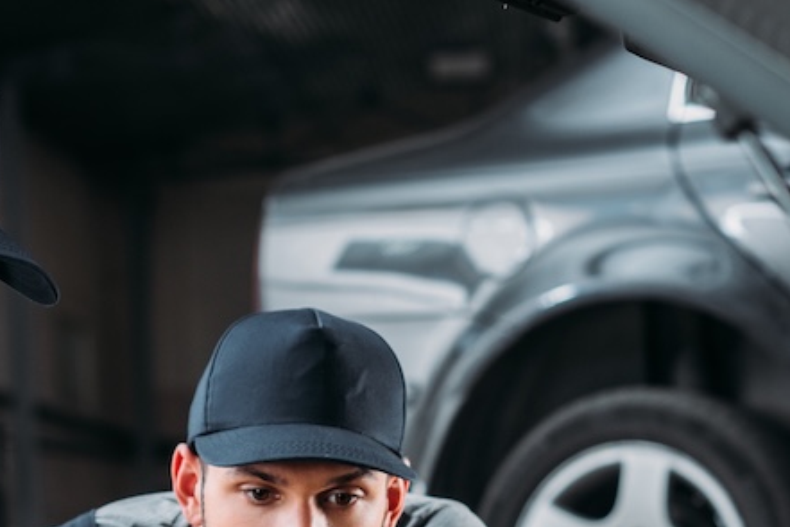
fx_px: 2984
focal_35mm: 136
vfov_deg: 10.0
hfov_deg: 15.0
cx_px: 190
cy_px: 531
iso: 100
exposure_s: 1/200
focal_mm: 50
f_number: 3.2
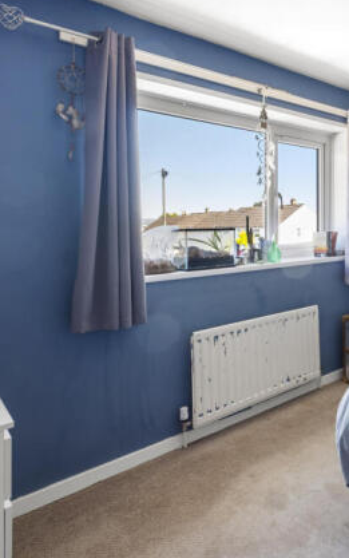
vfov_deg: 74.8
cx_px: 374
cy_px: 272
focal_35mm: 24
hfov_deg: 41.8
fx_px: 365
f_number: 8
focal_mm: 10
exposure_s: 2.6
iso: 160
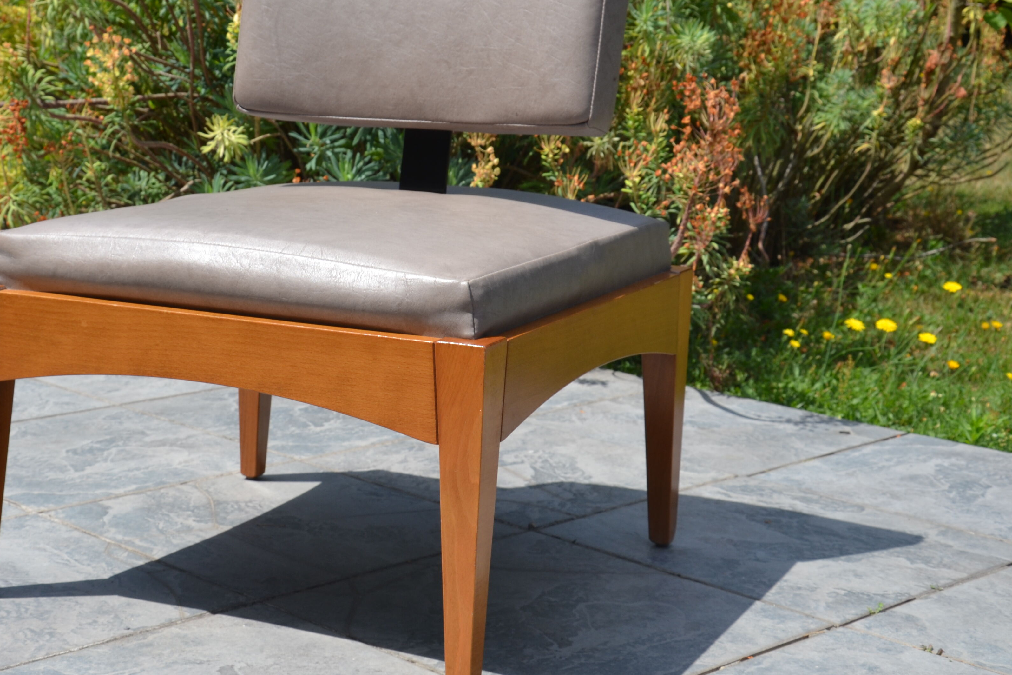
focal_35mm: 65
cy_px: 276
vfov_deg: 20.9
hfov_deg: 30.7
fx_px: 1827
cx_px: 341
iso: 100
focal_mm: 30
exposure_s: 1/250
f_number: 8
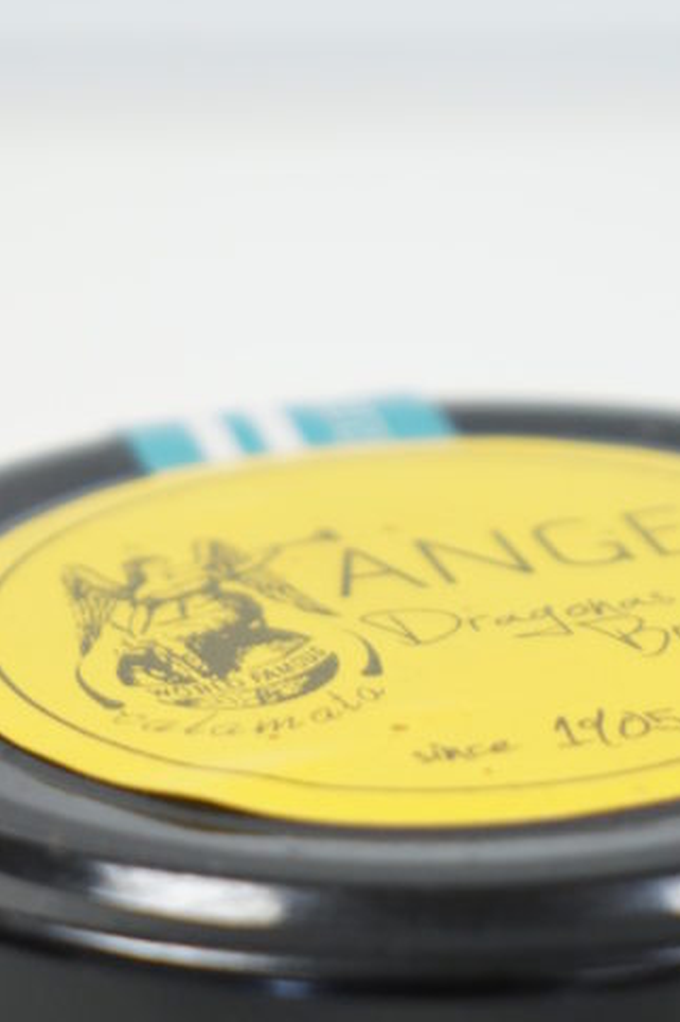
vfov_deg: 12.8
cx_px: 392
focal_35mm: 155
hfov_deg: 8.8
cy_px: 1310
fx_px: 4404
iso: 640
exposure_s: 1/60
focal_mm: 39
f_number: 4.5
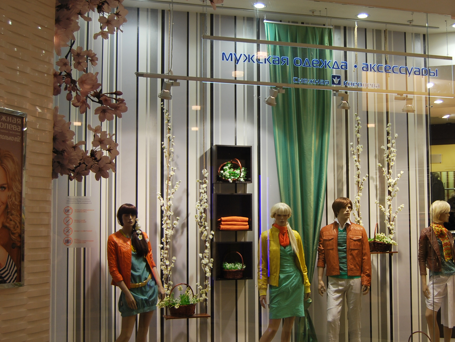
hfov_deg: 36.6
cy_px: 184
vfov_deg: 28.0
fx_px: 684
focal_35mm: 52
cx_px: 289
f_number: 4.5
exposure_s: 1/80
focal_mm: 26
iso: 200
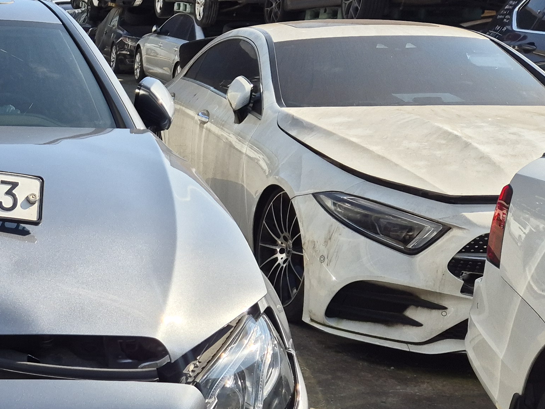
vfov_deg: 24.3
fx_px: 945
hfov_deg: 29.3
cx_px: -41
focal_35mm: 60
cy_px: 266
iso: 25
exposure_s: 1/1168
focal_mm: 5.4
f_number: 1.8
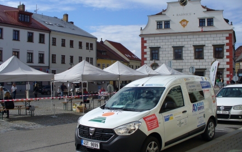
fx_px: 264
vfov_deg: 32.0
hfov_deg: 49.3
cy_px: 70
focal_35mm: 40
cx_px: 121
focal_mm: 6.1
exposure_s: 1/500
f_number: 5.6
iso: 80
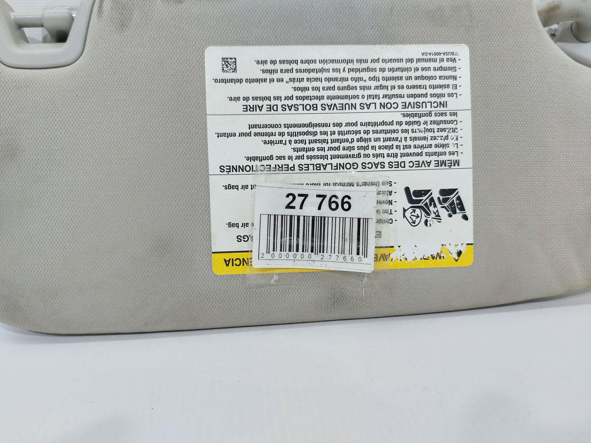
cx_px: 296
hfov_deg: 71.6
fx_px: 410
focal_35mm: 24
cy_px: 222
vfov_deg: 56.8
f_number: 1.8
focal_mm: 5.23
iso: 80
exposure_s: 1/50
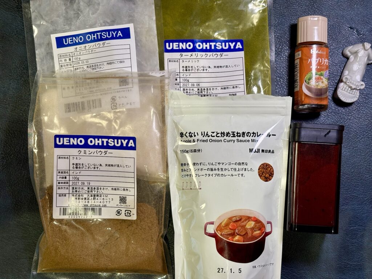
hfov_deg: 36.8
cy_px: 140
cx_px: 186
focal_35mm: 52
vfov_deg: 28.0
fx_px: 559
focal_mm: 5.96
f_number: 1.6
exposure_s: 1/100
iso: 50
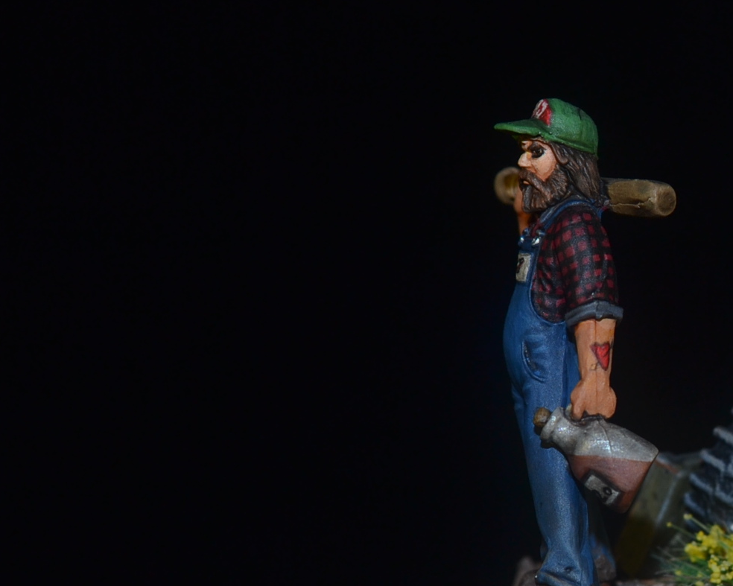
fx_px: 3145
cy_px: 458
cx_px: 836
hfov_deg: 13.0
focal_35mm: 145
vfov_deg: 10.6
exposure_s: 1/60
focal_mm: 44
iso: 100
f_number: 8
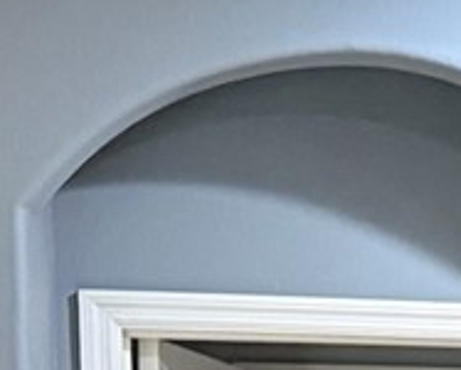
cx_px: 1400
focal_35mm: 200
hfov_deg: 8.2
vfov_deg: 7.4
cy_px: 745
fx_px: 2732
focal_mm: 6.76
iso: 800
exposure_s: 1/60
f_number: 1.78
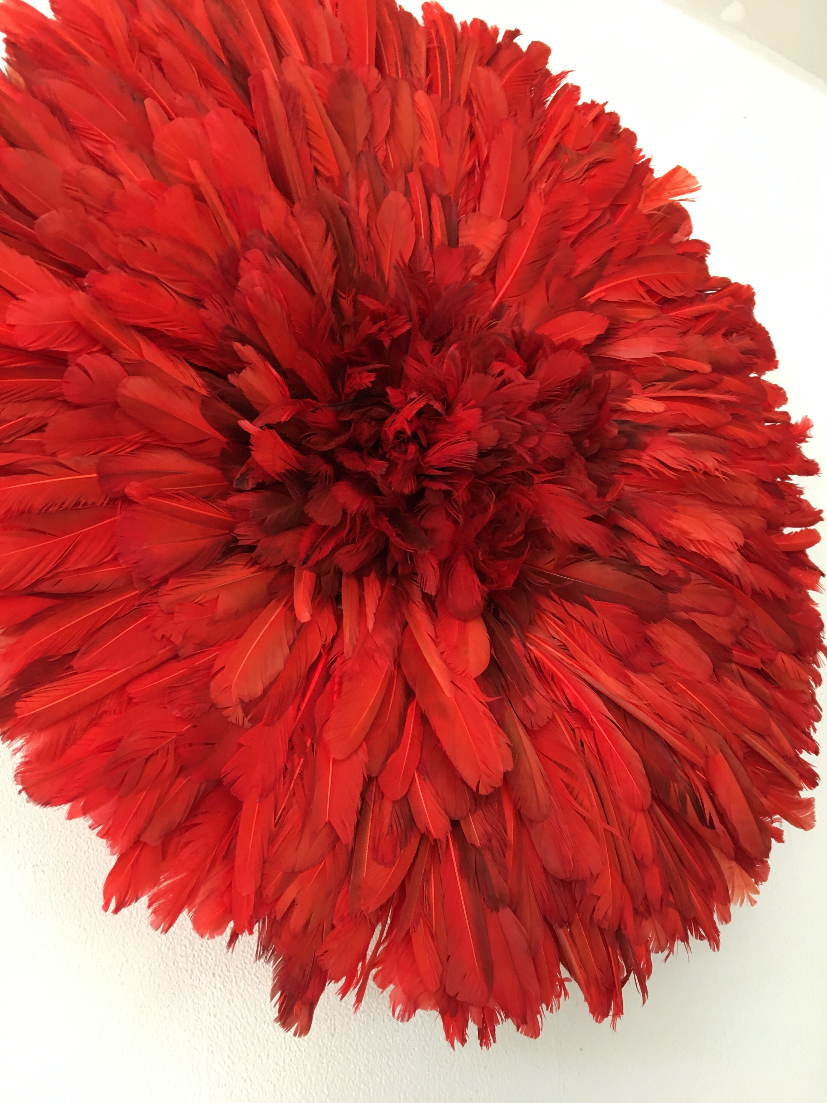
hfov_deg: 48.2
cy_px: 552
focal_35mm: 29
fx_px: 924
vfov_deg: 61.7
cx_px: 414
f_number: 2.2
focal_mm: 4.15
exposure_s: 1/17
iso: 50
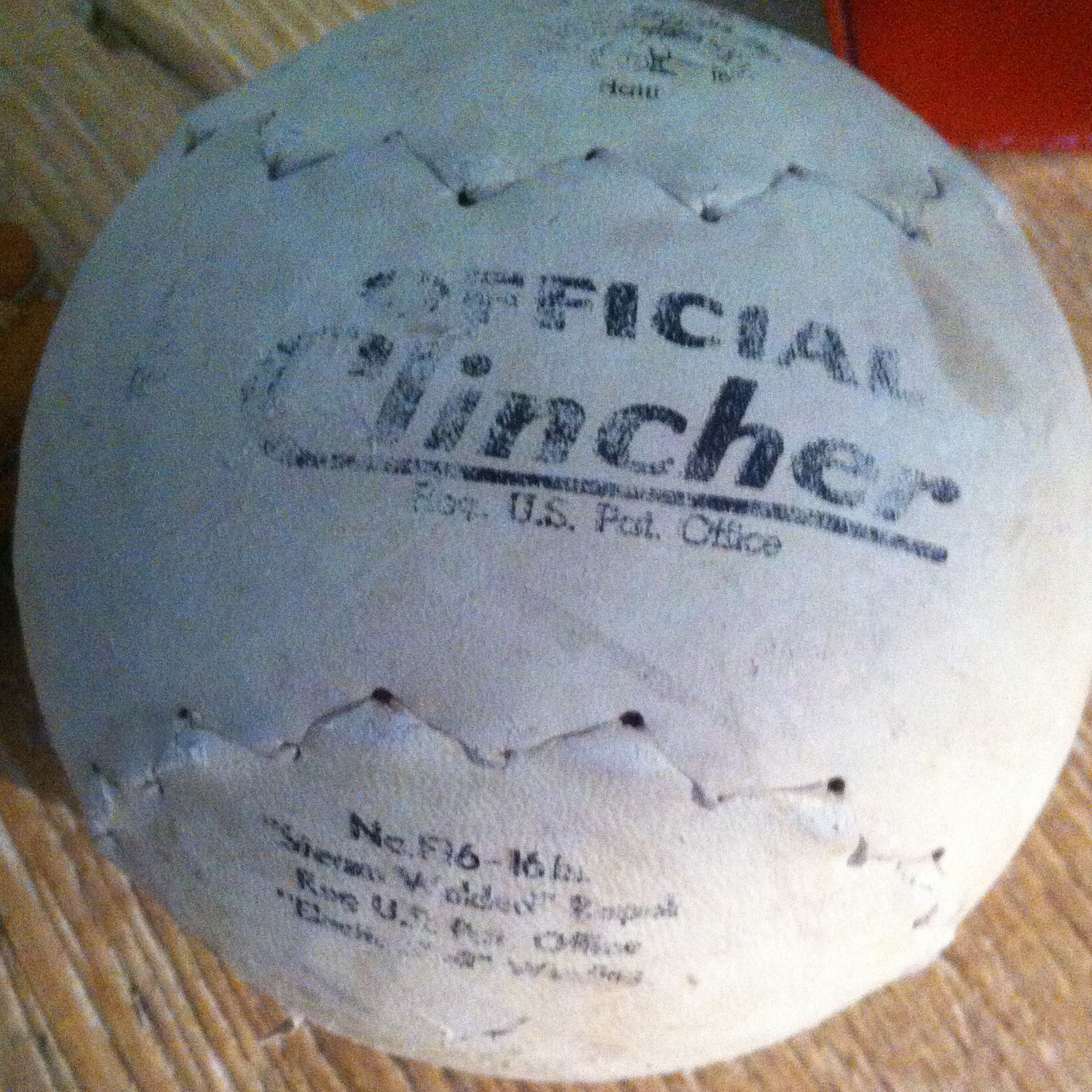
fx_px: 1749
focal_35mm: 49
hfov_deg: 34.6
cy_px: 728
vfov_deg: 34.4
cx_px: 492
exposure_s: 1/15
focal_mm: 3.85
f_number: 2.8
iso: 640
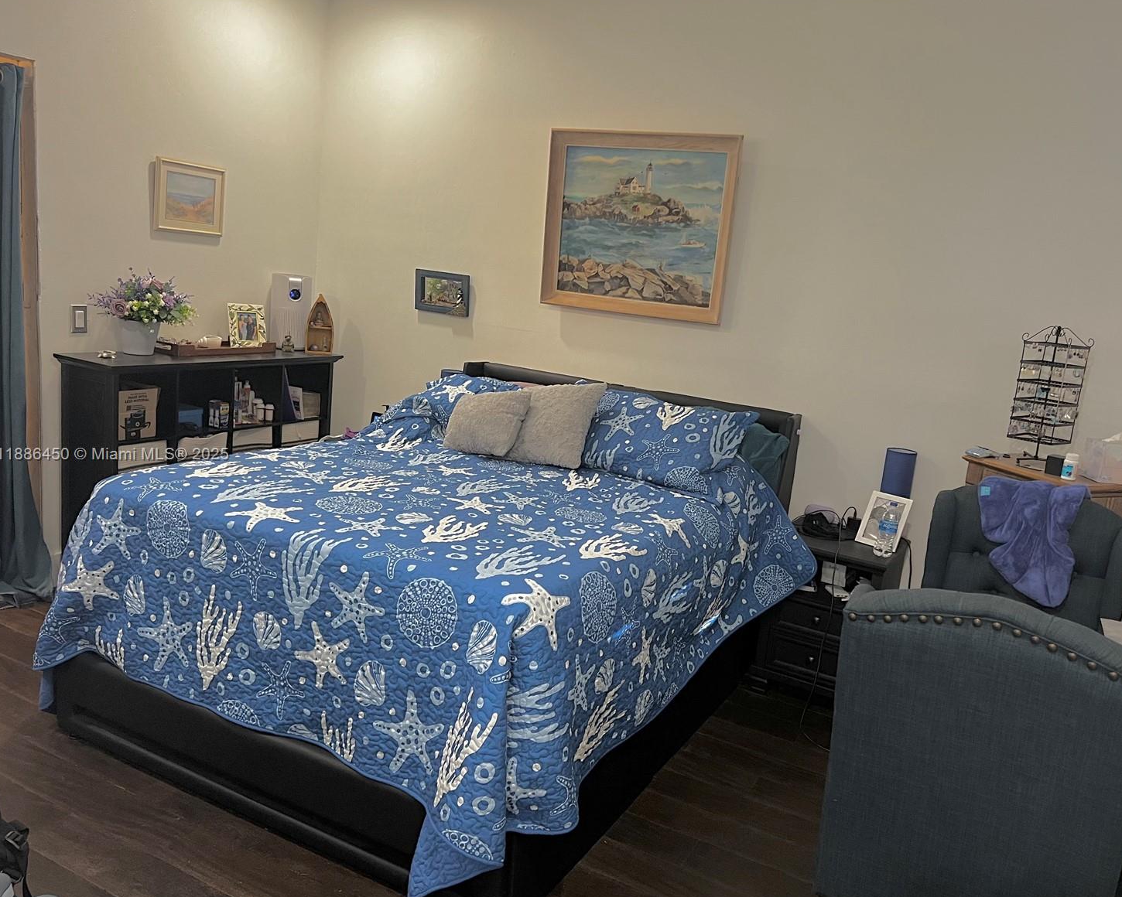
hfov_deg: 62.1
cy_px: 455
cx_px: 600
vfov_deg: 51.5
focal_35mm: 28
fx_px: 930
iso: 400
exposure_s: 1/60
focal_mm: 5.7
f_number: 1.5
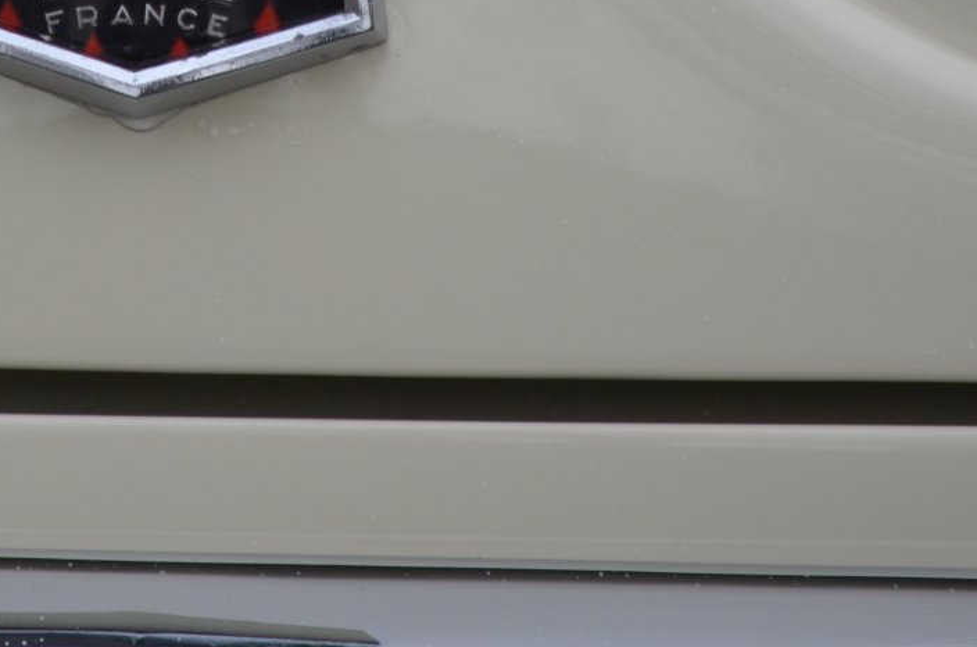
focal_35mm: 1151
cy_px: -146
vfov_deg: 1.2
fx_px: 31166
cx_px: 129
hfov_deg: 1.8
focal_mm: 300
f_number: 5.6
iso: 400
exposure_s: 1/500
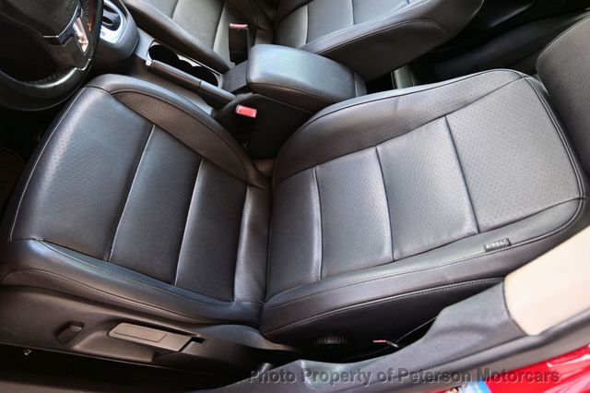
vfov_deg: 53.1
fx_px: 393
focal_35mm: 24
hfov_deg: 73.8
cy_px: 196
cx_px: 295
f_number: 3.5
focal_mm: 16
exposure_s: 1/25
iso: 200
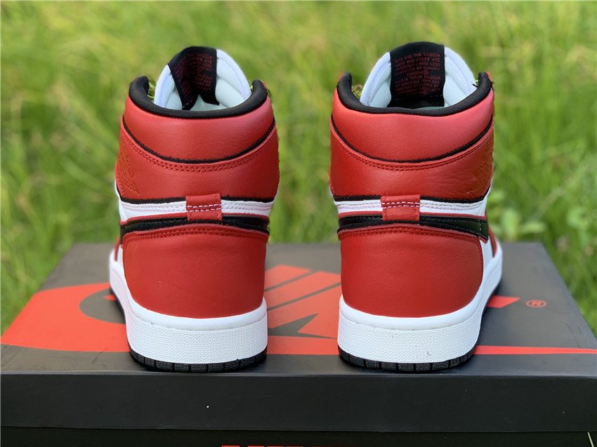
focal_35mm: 52
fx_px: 897
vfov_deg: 28.0
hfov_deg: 36.8
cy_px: 224
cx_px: 298
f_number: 2.4
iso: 50
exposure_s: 1/122
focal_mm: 6
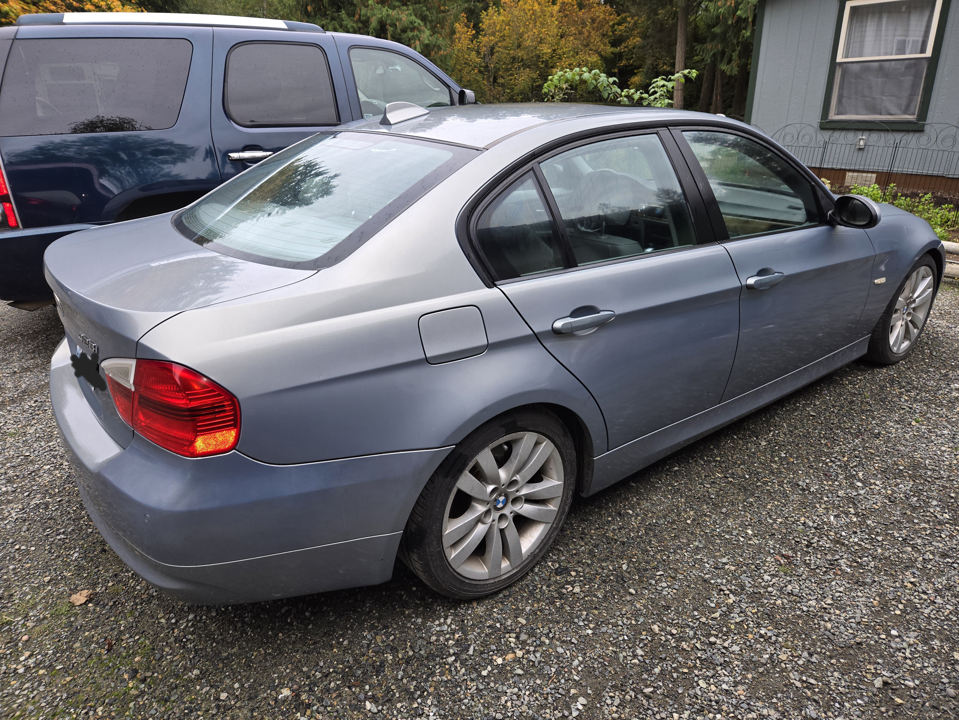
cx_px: 480
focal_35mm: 23
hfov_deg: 73.9
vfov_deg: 58.9
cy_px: 360
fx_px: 637
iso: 32
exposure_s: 1/120
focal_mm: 5.4
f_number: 1.8
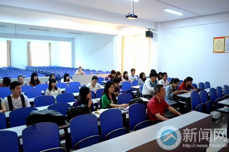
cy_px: 76
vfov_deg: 47.9
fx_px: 172
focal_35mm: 27
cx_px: 114
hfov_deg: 67.4
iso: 3200
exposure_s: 1/160
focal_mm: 18
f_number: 4
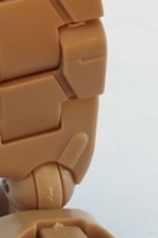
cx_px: -45
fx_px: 1593
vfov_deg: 7.9
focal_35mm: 242
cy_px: -310
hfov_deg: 5.6
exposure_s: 5
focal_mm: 26.25
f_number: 14
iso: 100
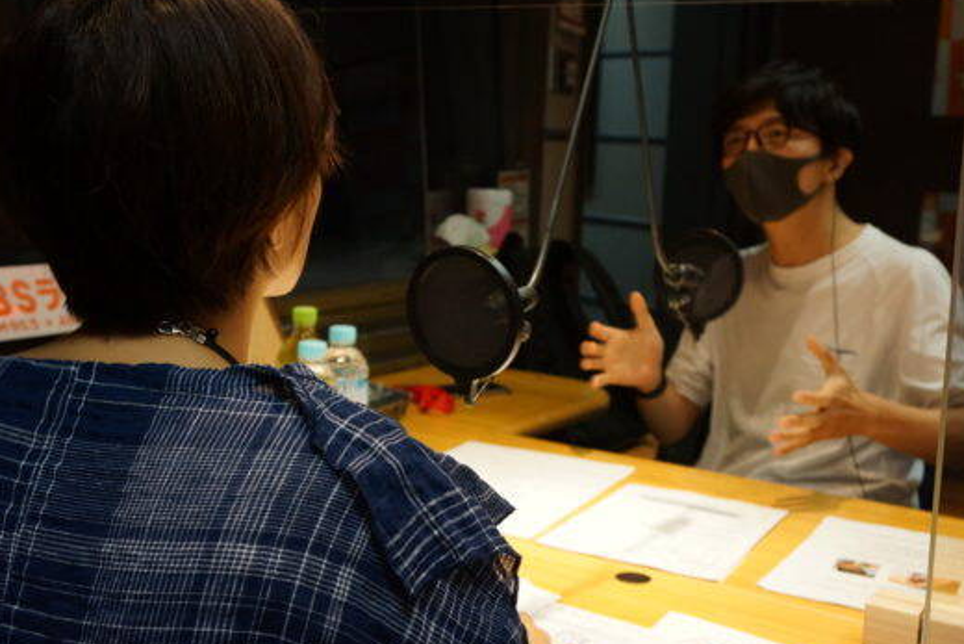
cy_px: 299
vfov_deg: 29.9
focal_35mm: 45
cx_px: 482
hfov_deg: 43.6
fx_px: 1205
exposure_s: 1/160
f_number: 5
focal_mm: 26
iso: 1600
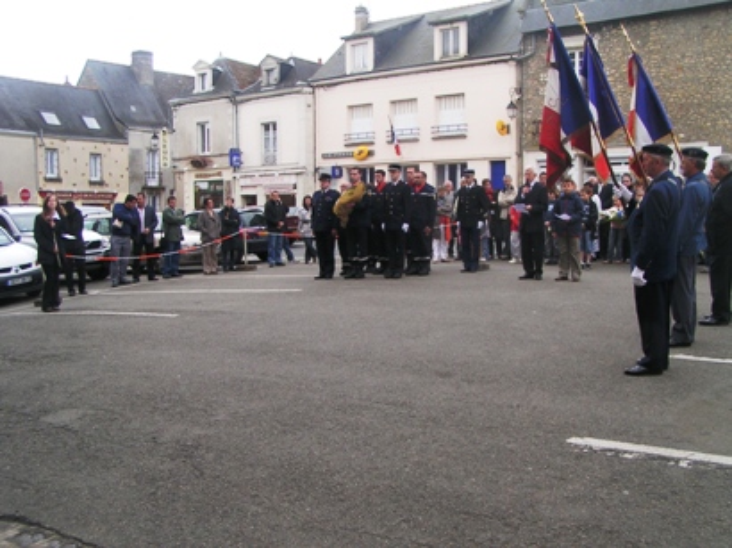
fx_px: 803
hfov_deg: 49.0
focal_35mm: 38
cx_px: 366
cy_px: 274
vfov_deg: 37.7
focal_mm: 5.8
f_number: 5
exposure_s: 1/100
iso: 50
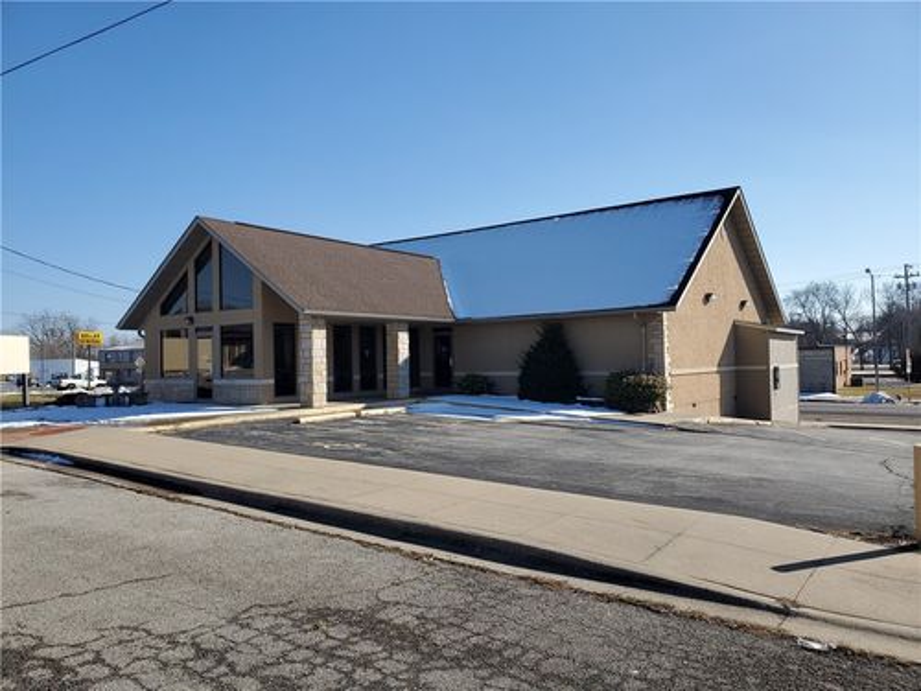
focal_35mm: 26
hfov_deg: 67.3
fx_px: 692
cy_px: 346
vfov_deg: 53.1
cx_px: 460
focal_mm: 4.3
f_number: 2.4
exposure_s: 1/1493
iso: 50
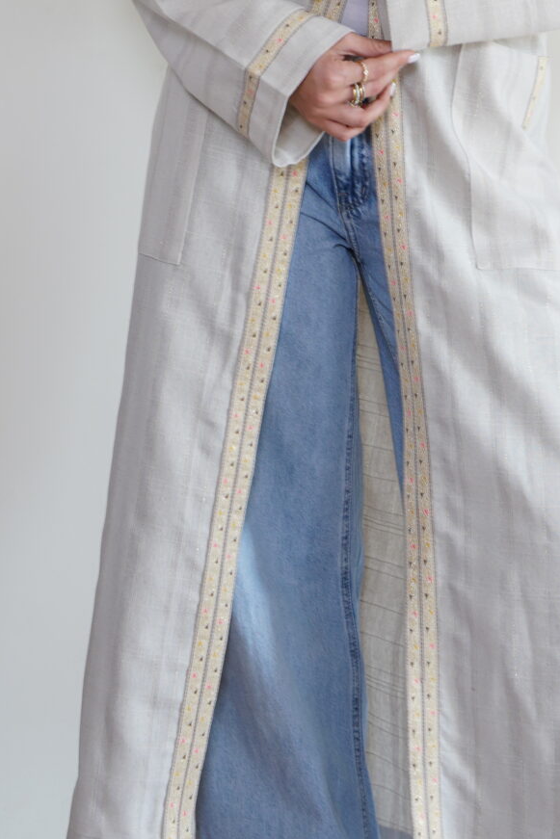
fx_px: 3428
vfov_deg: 13.8
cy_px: -8
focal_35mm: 147
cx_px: 451
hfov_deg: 9.3
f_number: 5.6
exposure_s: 1/8
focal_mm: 50
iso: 160
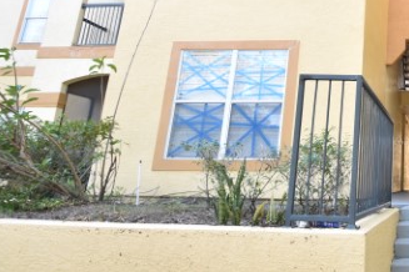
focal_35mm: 33
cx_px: 419
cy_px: 85
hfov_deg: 46.7
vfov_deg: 39.4
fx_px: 375
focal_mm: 10
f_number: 5.6
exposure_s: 1/125
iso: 400
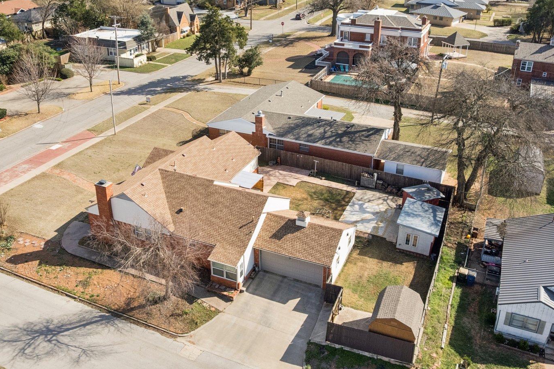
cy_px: 146
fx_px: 508
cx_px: 269
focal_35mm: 33
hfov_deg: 57.2
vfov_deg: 39.8
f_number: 2.8
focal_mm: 8.4
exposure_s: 1/1500
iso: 150
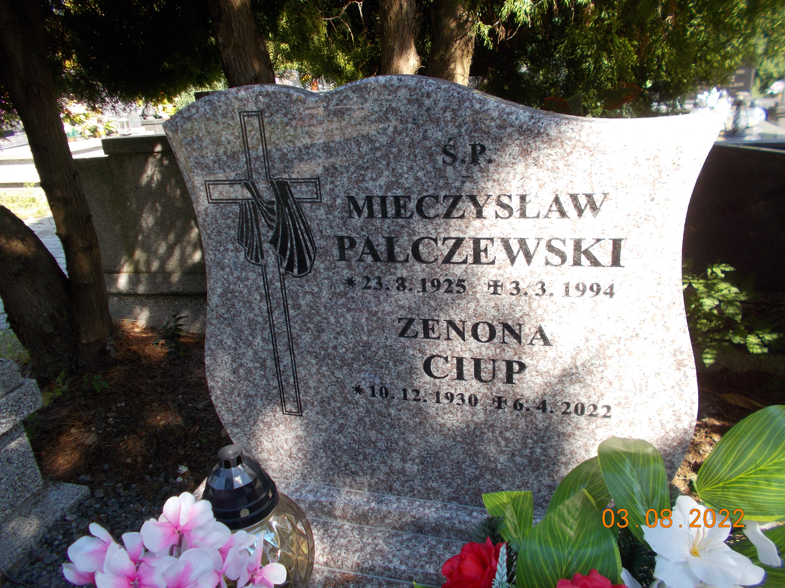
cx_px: 392
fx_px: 590
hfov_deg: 67.3
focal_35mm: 26
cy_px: 294
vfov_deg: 53.1
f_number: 3.2
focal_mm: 4.6
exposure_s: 1/160
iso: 80
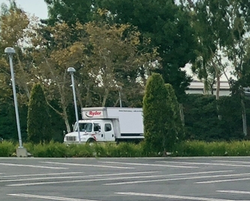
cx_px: 653
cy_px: 406
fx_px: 1170
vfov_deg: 9.2
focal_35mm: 158
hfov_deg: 10.2
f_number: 1.8
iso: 20
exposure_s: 1/716
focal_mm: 4
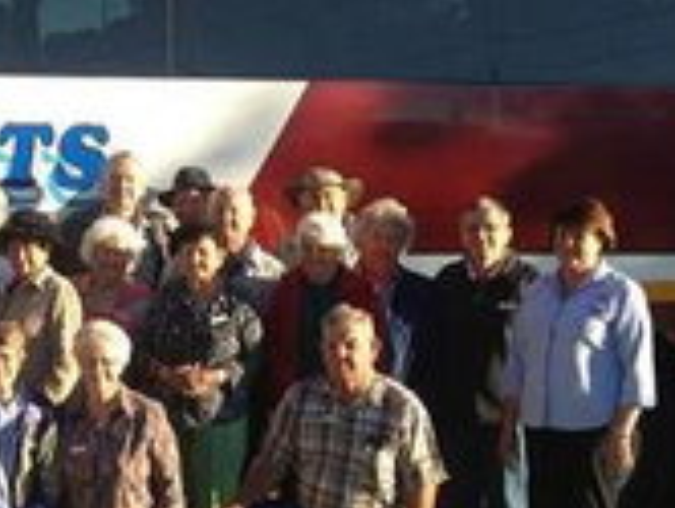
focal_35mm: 101
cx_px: -114
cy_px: 274
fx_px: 1972
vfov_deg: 14.7
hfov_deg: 18.5
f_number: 2.4
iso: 80
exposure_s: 1/863
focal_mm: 4.28
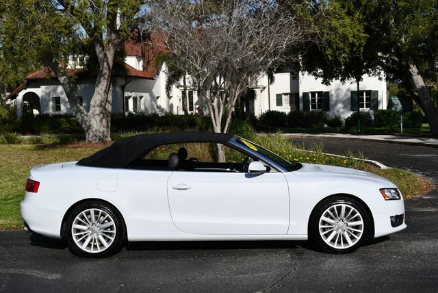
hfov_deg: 35.6
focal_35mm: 56
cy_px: 146
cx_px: 219
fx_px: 682
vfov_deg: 24.2
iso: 100
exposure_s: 1/320
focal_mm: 28
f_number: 9
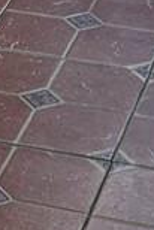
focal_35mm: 248
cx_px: -42
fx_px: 1588
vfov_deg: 7.6
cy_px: -364
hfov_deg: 5.5
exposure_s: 1/434
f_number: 1.8
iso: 25
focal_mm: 5.4
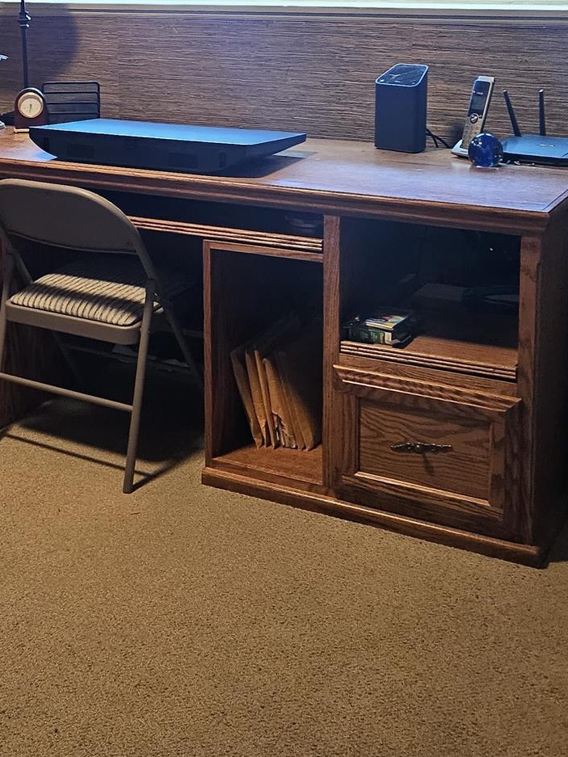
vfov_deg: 31.9
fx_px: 1291
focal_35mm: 59
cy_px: 157
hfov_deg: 23.9
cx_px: 25
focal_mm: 5
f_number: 1.8
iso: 640
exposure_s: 1/40
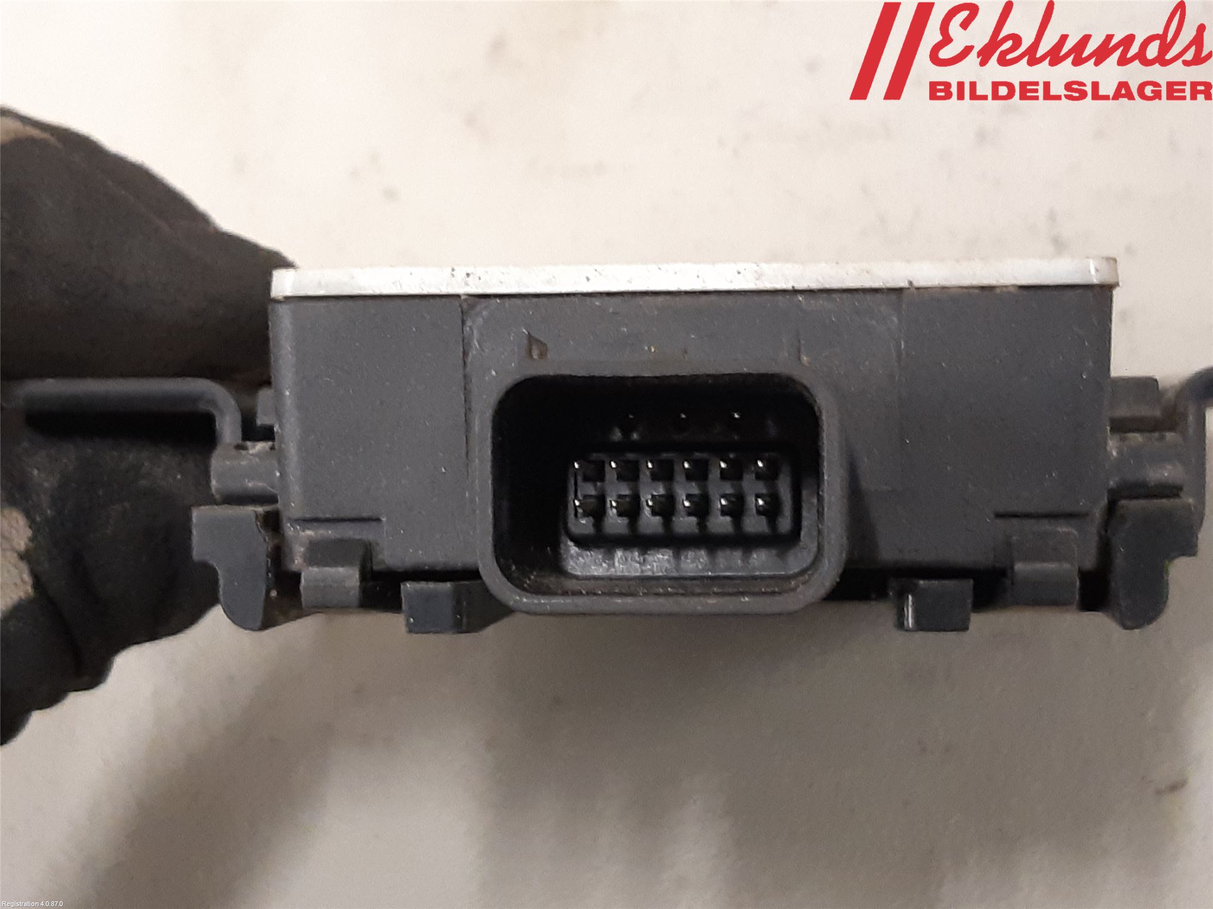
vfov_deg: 53.1
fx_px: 911
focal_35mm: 26
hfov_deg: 67.3
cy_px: 454
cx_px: 606
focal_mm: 3.93
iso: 250
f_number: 1.7
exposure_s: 1/33
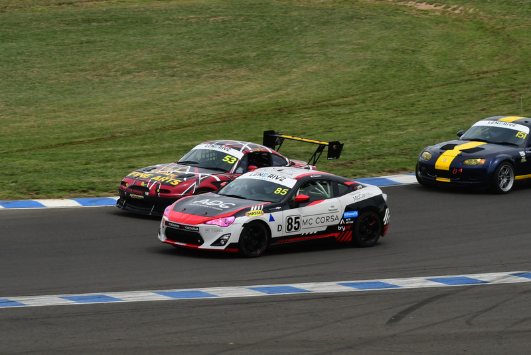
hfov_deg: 6.0
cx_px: 266
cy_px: 178
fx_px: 5090
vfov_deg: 4.0
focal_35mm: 345
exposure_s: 1/640
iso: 400
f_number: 11
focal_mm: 230
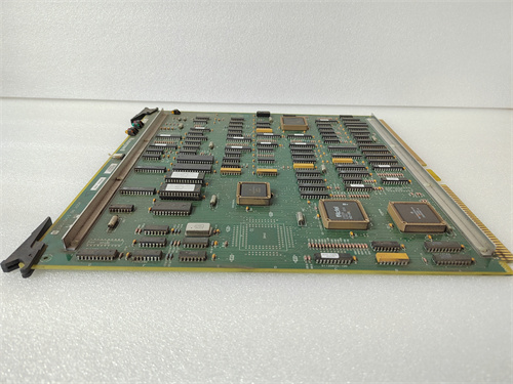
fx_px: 341
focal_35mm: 23
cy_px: 192
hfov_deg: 73.9
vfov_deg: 58.9
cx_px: 256
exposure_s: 1/50
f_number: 1.9
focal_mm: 5.52
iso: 1397
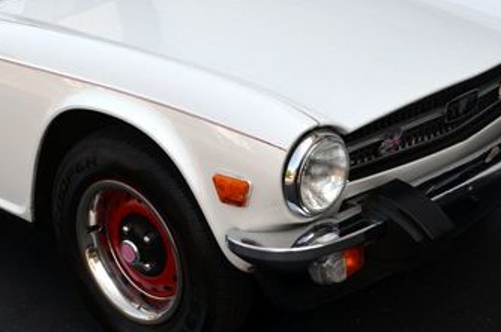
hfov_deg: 29.1
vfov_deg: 19.5
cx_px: 170
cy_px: 72
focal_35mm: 69
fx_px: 958
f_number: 8
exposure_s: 1/250
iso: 200
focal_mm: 24
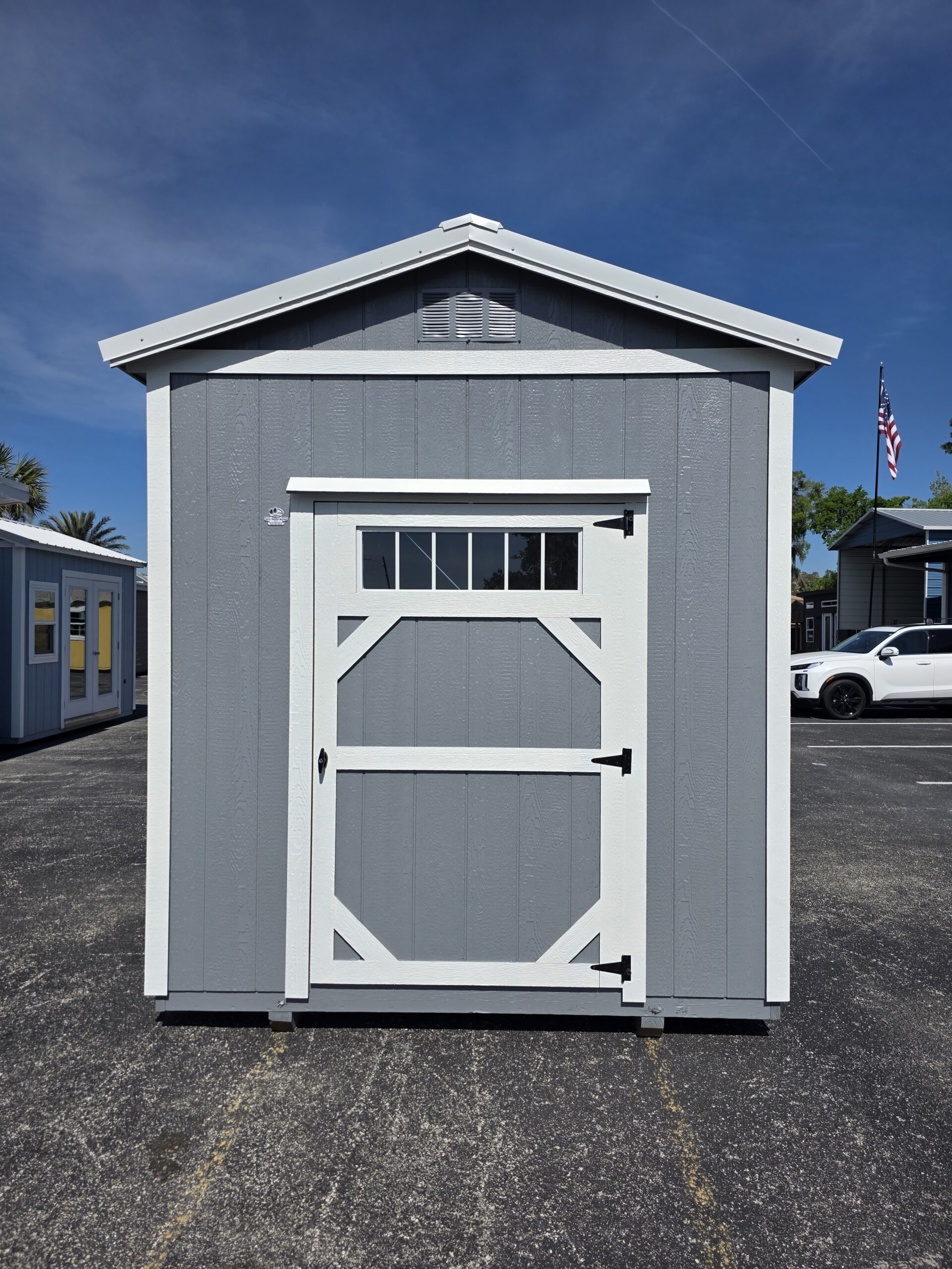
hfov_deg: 58.9
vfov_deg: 73.9
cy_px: 634
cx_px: 476
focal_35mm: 23
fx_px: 843
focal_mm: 6.3
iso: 50
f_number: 1.7
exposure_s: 1/7944
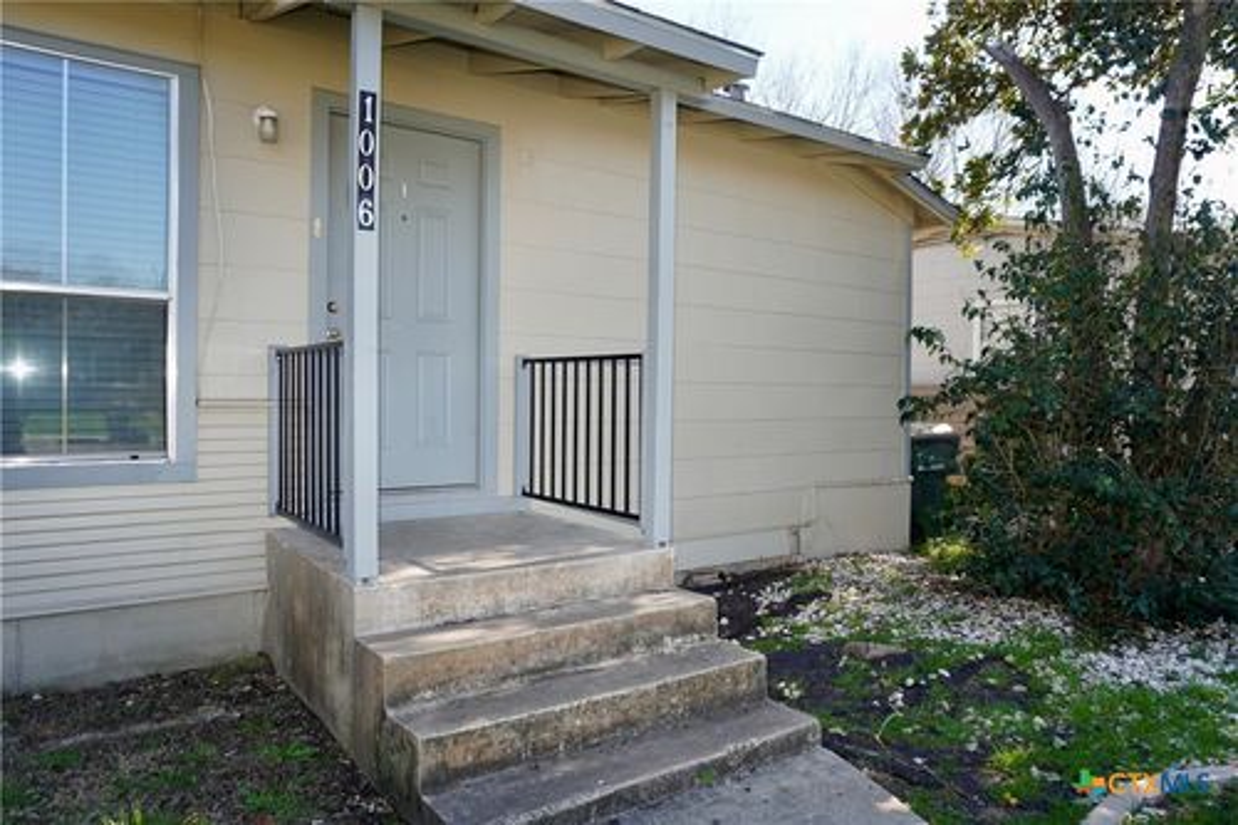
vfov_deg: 53.1
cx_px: 619
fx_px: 825
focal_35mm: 24
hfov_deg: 73.8
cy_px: 412
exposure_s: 1/125
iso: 100
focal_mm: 16
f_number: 5
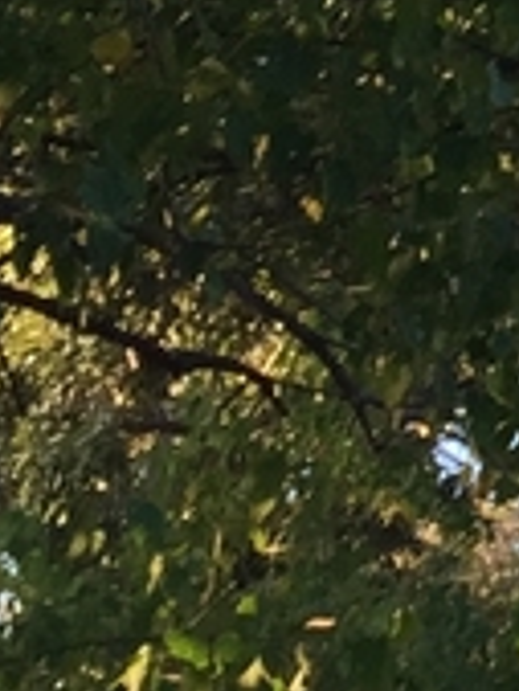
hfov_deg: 6.1
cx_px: 1712
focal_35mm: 220
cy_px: -61
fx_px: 4392
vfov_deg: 8.9
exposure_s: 1/184
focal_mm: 4.15
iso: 32
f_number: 2.2
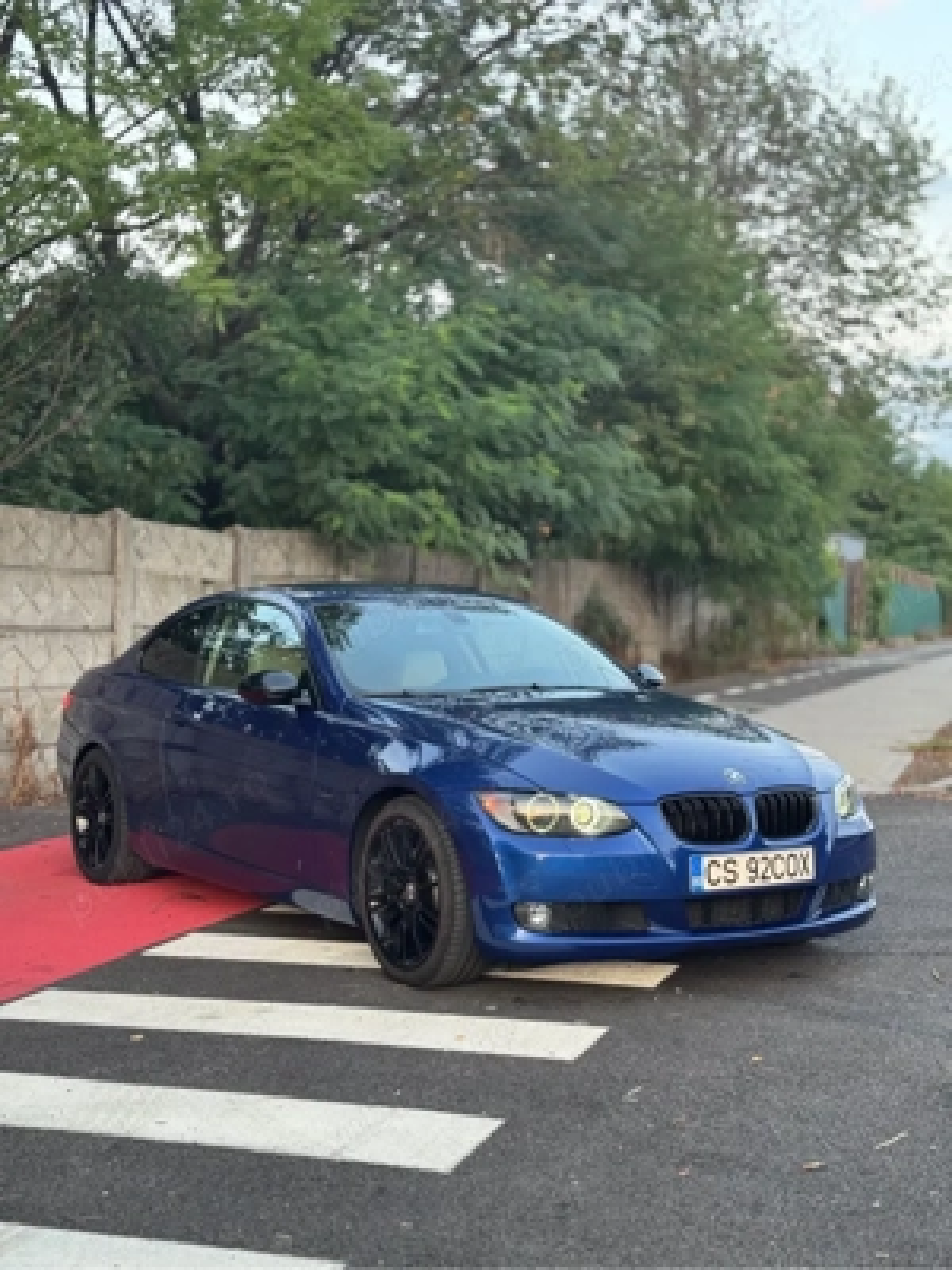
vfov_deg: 39.7
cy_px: 635
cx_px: 476
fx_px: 1760
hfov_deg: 30.3
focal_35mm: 48
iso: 100
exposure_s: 1/60
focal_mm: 6.76
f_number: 1.78
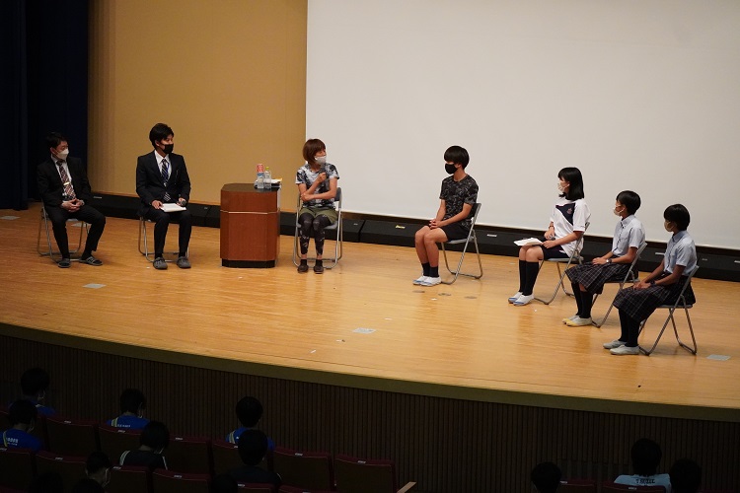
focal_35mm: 105
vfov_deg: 13.0
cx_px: 370
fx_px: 2158
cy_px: 246
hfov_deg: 19.5
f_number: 4.5
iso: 5000
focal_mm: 70
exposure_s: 1/160
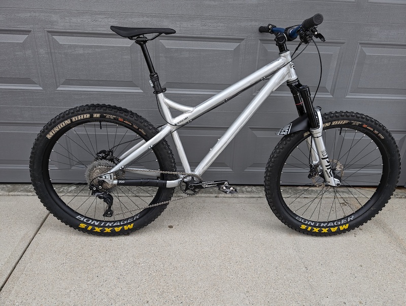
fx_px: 282
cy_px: 153
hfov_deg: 71.5
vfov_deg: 56.9
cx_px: 203
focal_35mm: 24
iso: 48
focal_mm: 6.9
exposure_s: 1/110
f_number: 1.68
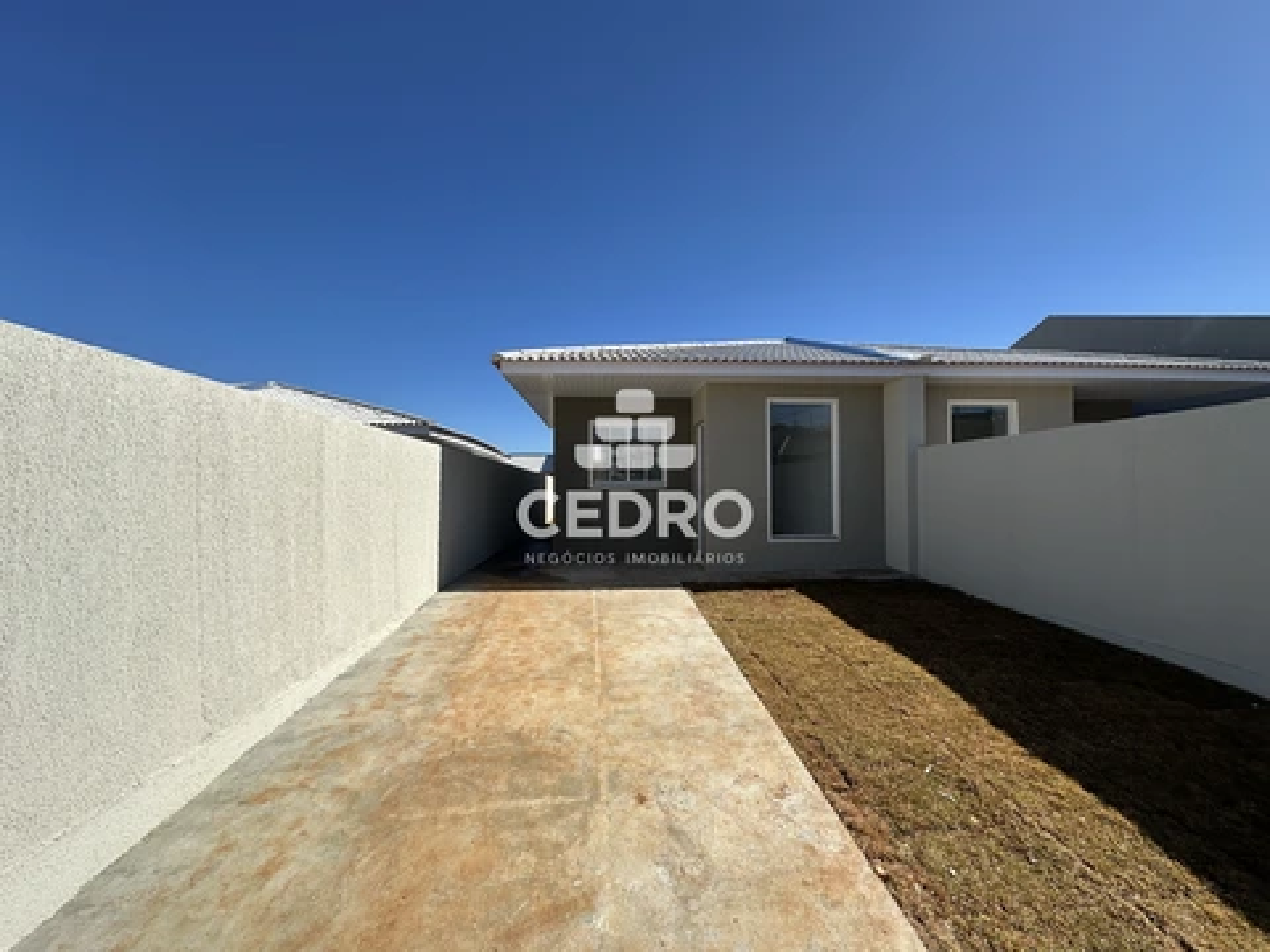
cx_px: 635
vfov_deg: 85.7
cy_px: 476
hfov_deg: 102.1
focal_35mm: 14
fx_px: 514
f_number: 2.2
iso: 50
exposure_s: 1/2132
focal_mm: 2.22
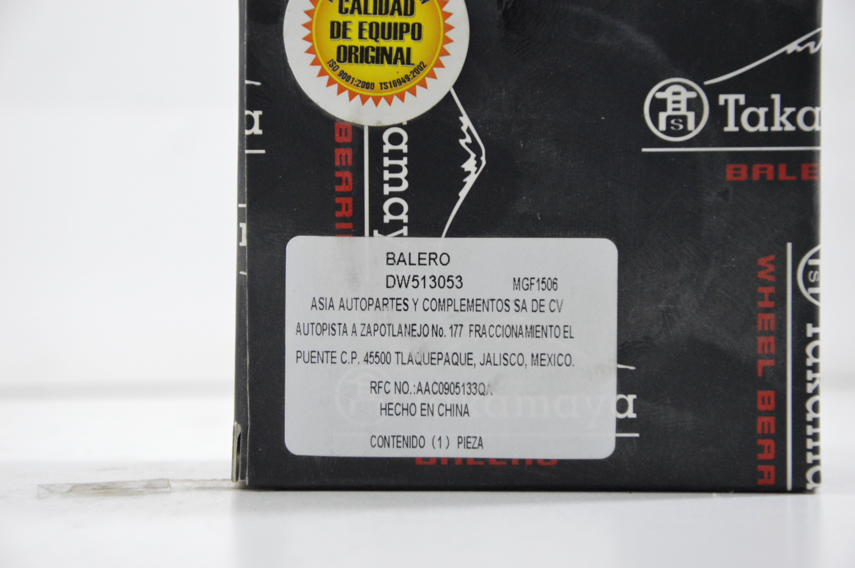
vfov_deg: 8.7
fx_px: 3737
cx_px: 428
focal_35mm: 158
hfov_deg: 13.1
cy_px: 284
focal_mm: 105
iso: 3200
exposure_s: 1/100
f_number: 7.1
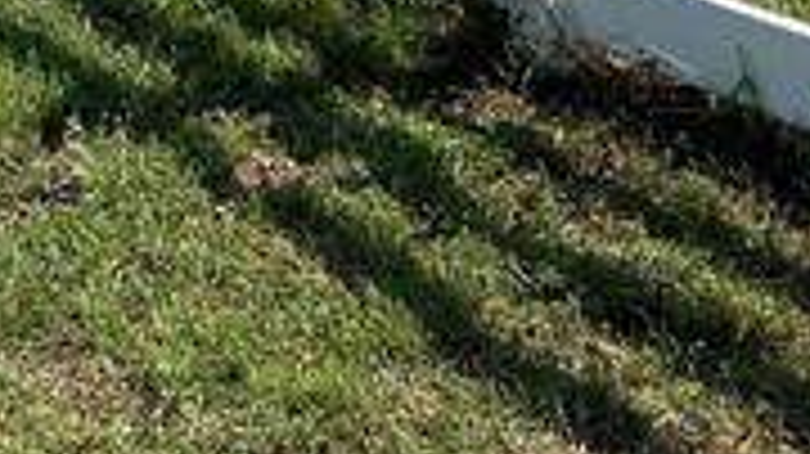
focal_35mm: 174
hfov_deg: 12.2
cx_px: -40
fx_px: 3735
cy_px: -494
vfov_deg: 6.7
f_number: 1.8
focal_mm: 3.99
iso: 32
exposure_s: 1/2433
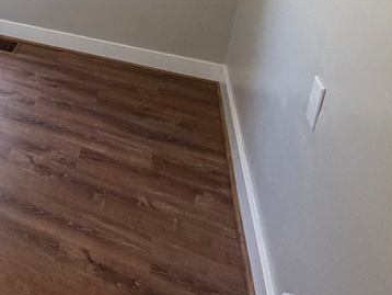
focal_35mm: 40
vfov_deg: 31.3
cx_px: -158
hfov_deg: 31.3
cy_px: -43
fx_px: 453
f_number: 2.2
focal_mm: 2.22
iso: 200
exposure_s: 1/120
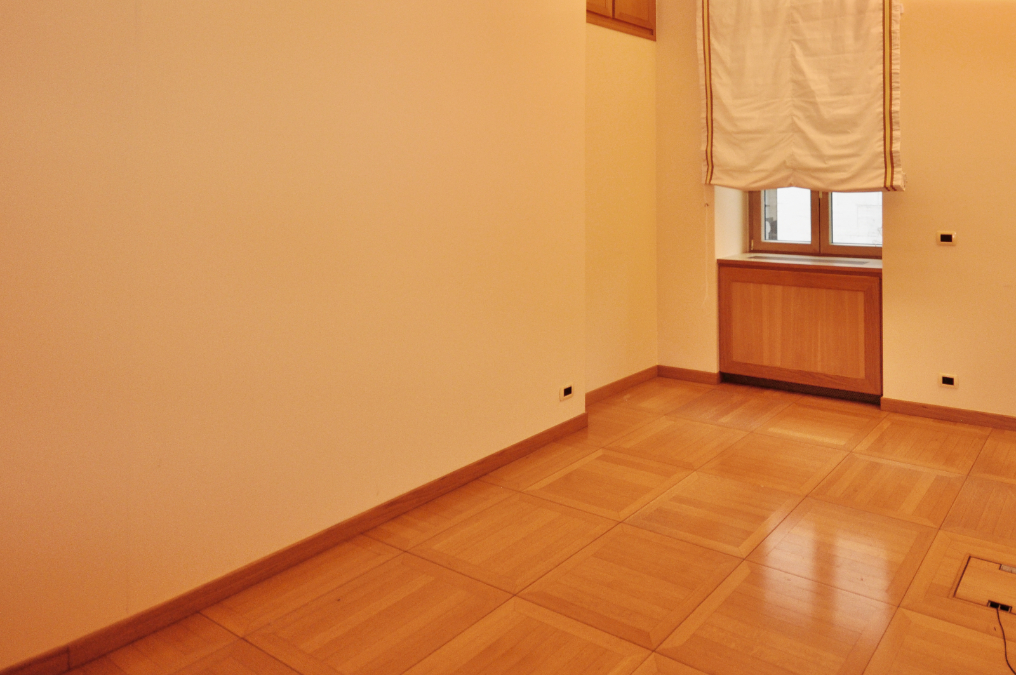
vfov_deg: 50.1
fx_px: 677
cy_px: 144
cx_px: 730
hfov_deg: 70.1
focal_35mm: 24
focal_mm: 10
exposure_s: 1/60
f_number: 4
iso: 500
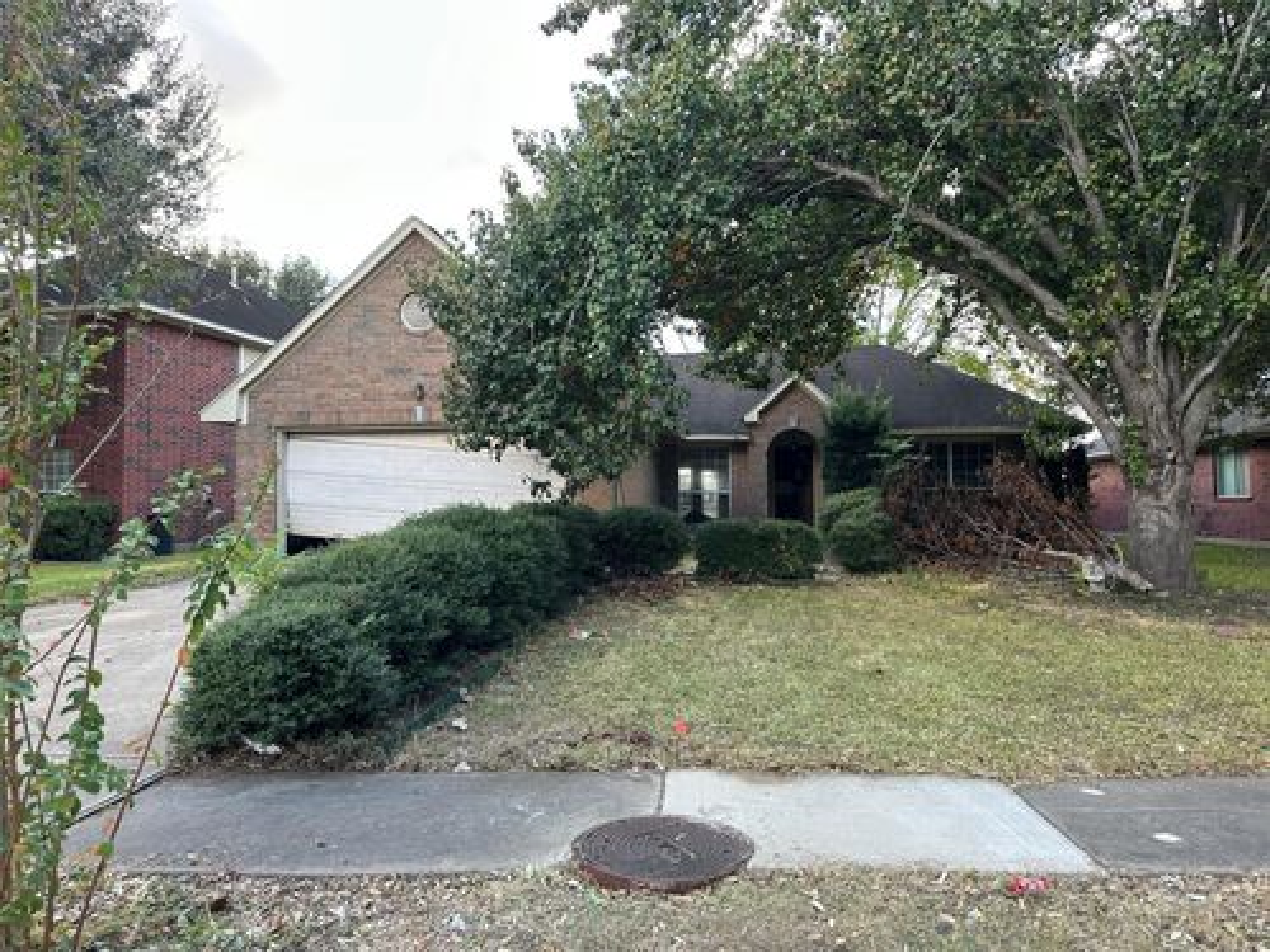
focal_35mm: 24
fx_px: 881
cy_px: 476
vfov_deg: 56.8
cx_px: 635
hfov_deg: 71.6
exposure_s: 1/243
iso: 64
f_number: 1.78
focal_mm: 6.86
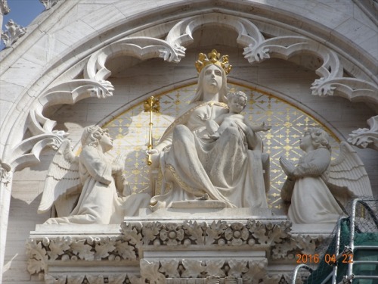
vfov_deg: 3.9
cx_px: 189
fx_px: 4117
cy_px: 142
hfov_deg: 5.3
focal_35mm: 377
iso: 80
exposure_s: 1/400
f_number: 6.3
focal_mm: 64.38
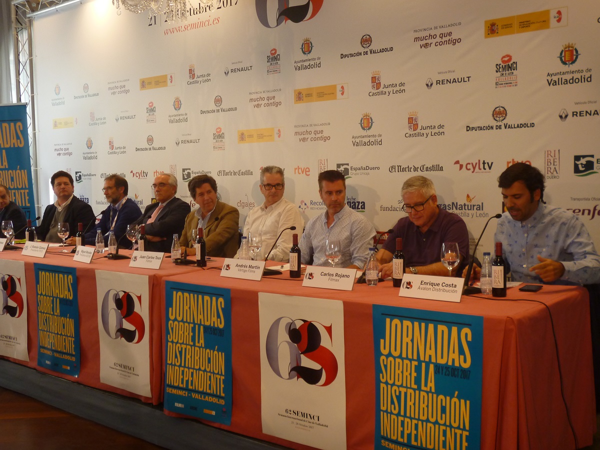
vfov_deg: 35.1
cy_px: 225
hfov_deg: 45.8
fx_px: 711
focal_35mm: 41
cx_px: 300
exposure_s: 1/60
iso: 200
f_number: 3.7
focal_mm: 7.3
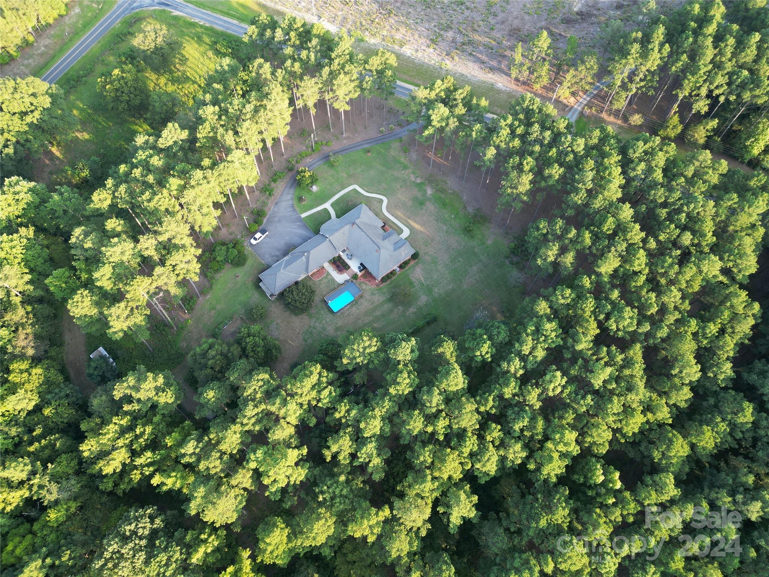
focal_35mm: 24
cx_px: 384
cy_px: 288
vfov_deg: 56.8
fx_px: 533
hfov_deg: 71.6
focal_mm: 6.72
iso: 120
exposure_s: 1/180
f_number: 1.7
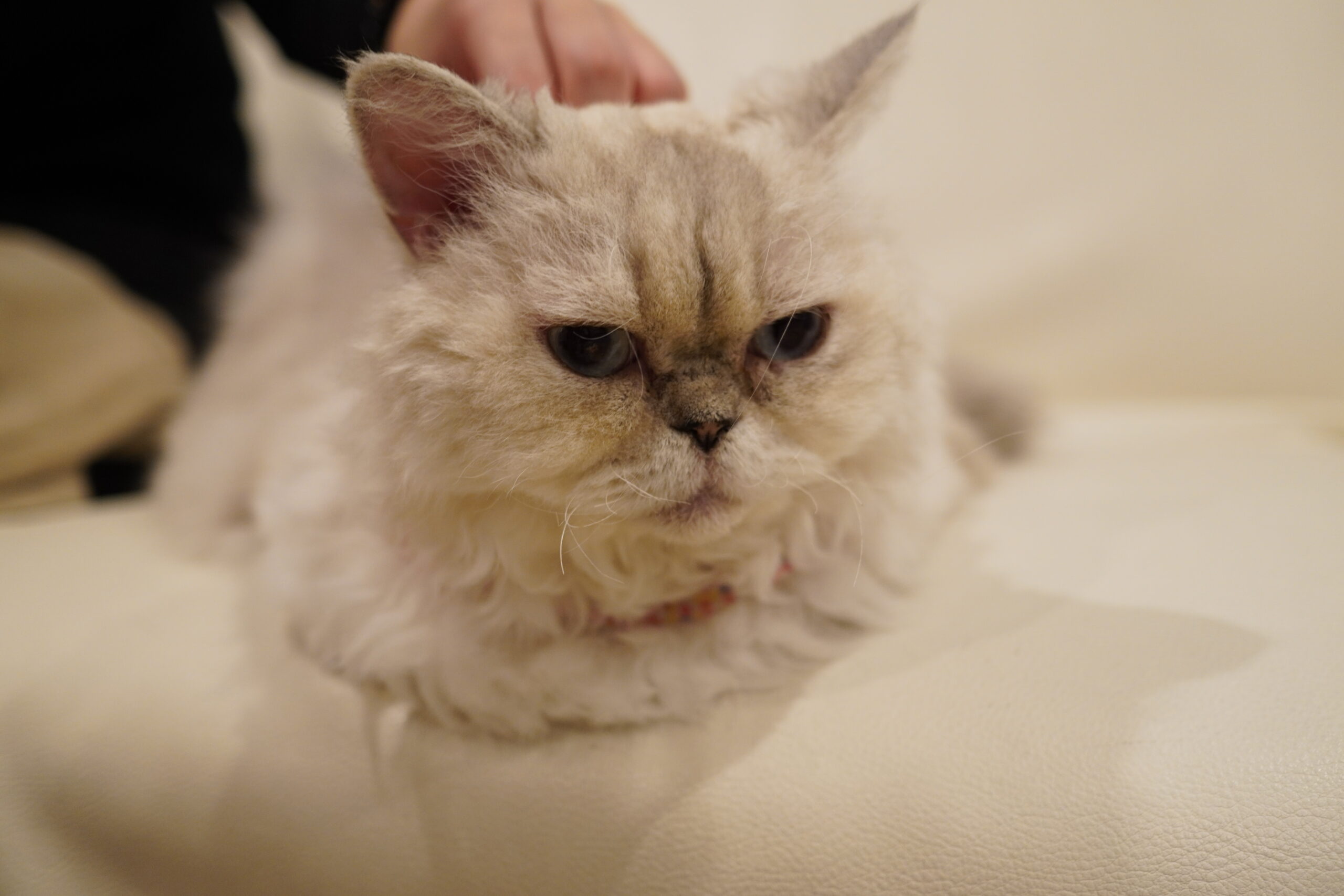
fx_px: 1344
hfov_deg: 53.1
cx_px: 672
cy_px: 448
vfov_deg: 36.9
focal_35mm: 36
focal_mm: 24
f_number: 2.2
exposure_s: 1/60
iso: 640
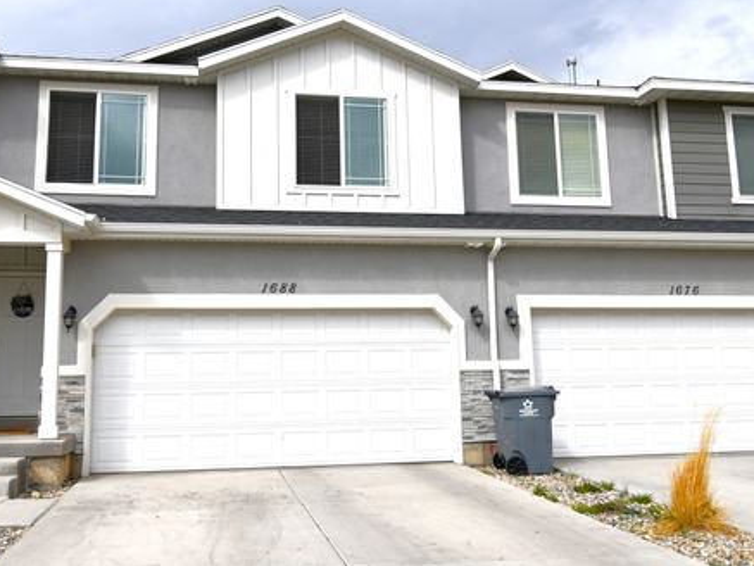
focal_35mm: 33
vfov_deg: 43.0
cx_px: 330
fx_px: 719
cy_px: 280
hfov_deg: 55.2
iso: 100
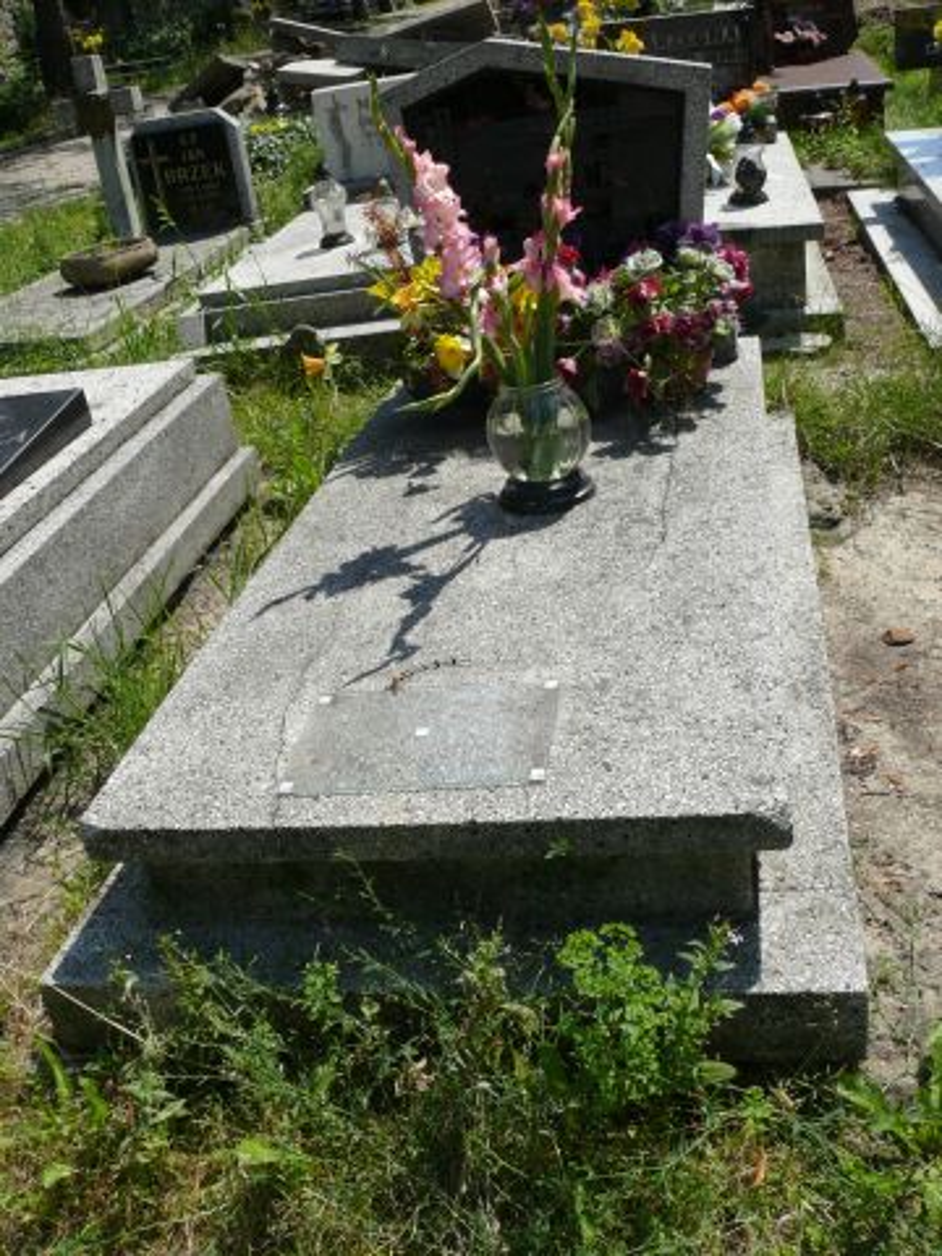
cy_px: 628
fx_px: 1270
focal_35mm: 35
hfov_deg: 40.7
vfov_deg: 52.6
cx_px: 471
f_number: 5.6
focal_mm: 7.4
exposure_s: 1/400
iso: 100
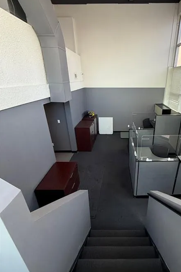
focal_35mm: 17
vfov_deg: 93.2
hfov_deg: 68.8
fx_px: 128
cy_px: 129
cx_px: 118
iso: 250
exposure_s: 1/120
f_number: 2.2
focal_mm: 2.22
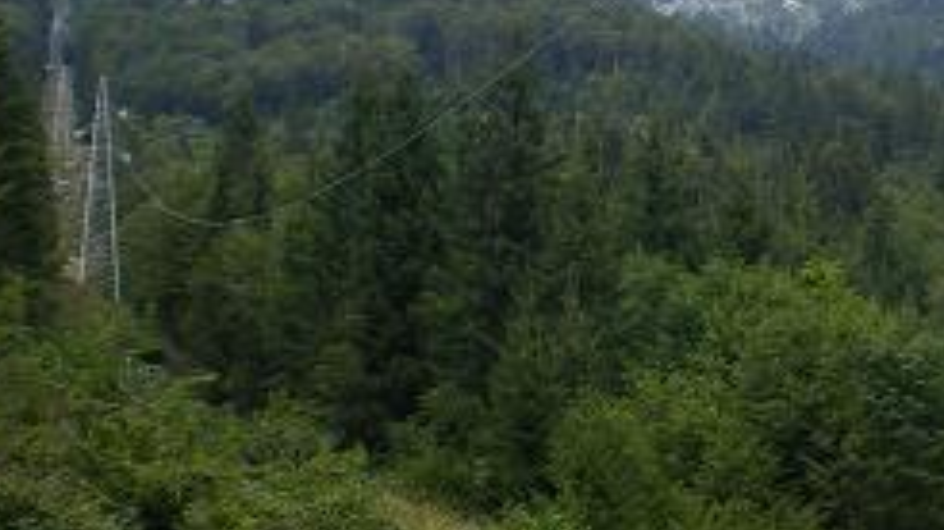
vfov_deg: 13.6
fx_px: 2226
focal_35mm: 89
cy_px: 257
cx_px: 714
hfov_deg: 23.7
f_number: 4.6
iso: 64
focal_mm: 6.3
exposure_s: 1/160
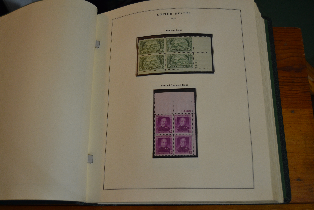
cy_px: 105
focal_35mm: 39
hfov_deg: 49.6
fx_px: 340
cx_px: 157
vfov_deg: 34.2
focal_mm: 26
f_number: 4
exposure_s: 1/60
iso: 900
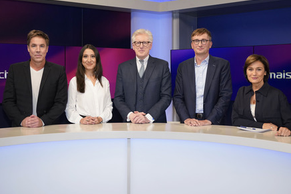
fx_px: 267
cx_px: 147
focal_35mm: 33
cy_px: 97
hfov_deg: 57.2
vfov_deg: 39.9
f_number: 5.6
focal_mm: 32
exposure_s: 1/160
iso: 2000
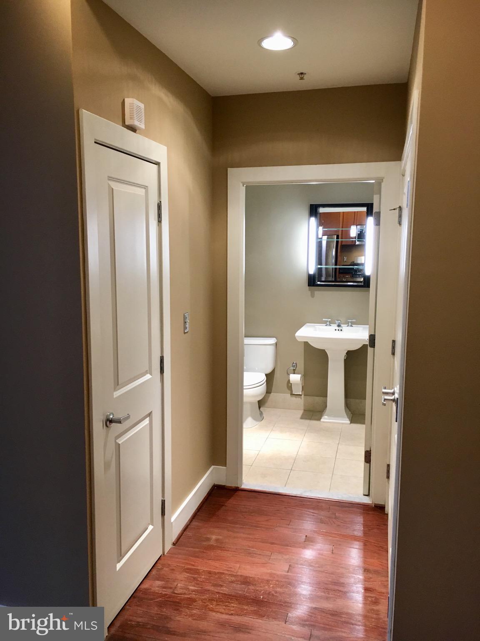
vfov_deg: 61.7
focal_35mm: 29
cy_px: 320
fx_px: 536
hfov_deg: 48.2
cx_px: 240
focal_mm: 4.15
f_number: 2.2
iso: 100
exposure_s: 1/30
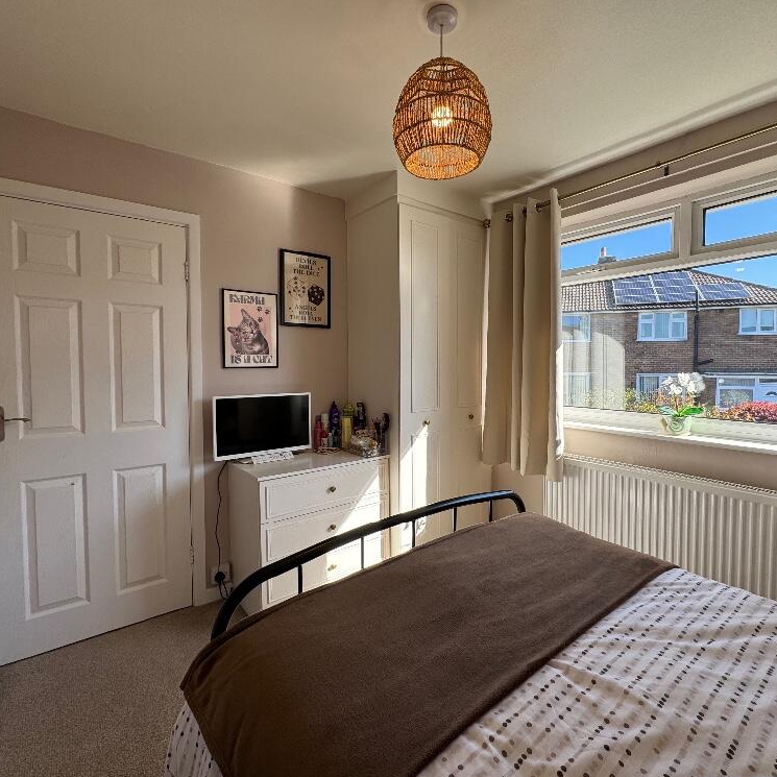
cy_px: 381
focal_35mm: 17
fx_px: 432
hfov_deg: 83.9
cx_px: 408
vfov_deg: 84.0
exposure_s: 1/243
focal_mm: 2.22
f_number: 2.2
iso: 40
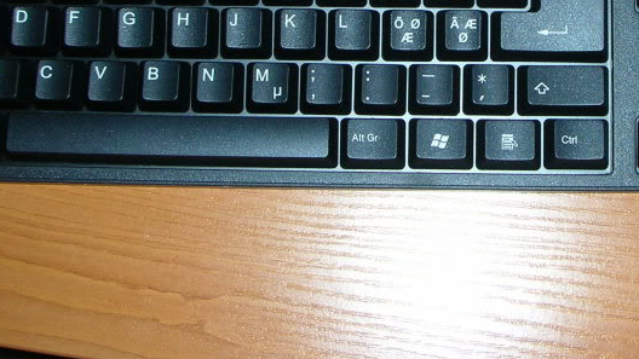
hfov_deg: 28.4
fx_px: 1254
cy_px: -45
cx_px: 432
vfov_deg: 15.8
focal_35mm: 74
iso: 50
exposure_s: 1/60.1
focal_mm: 5.8
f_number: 3
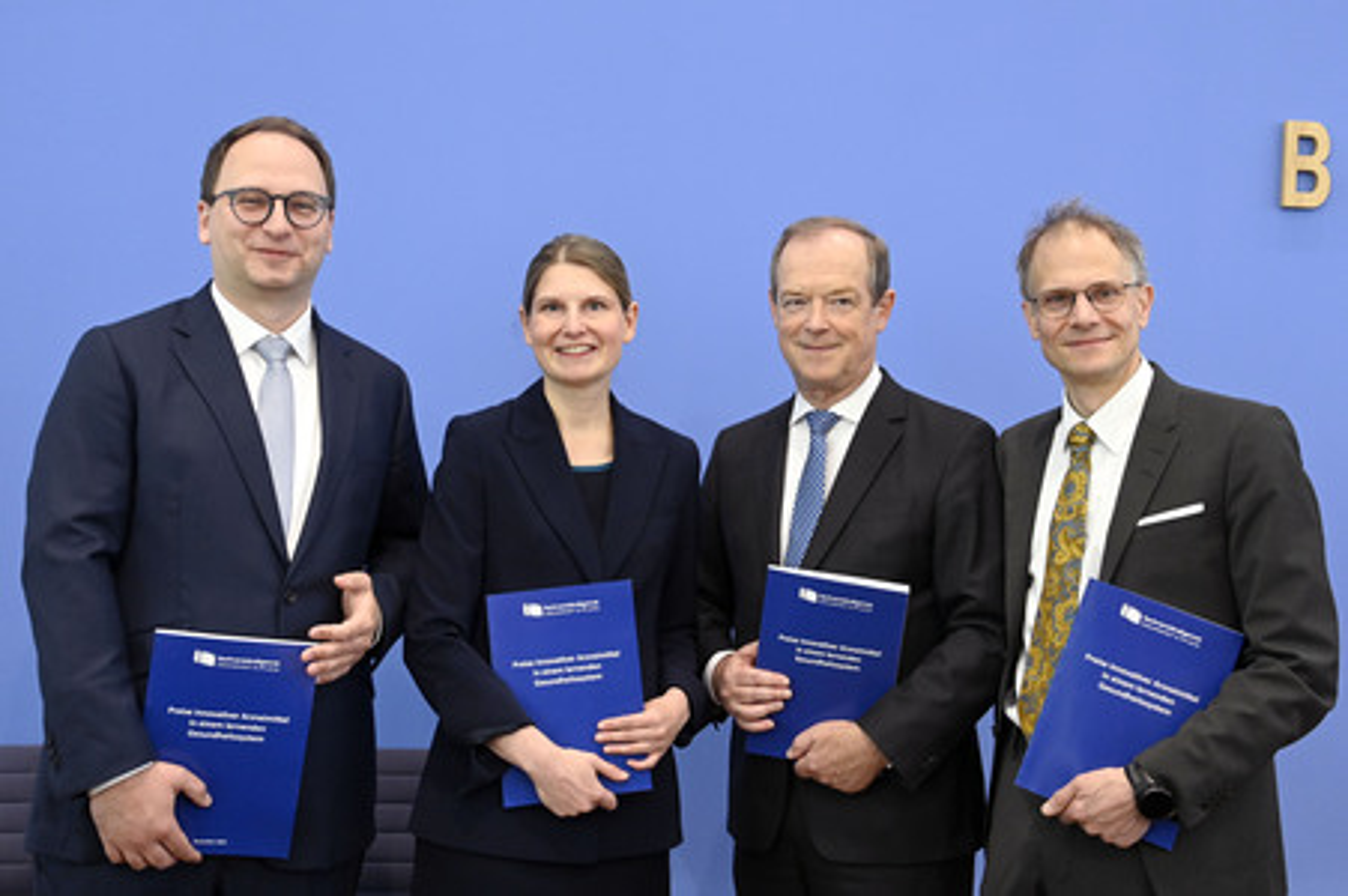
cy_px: 448
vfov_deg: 35.0
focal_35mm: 38
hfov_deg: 50.7
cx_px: 674
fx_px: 1422
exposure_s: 1/400
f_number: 5.6
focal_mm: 38
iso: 4000
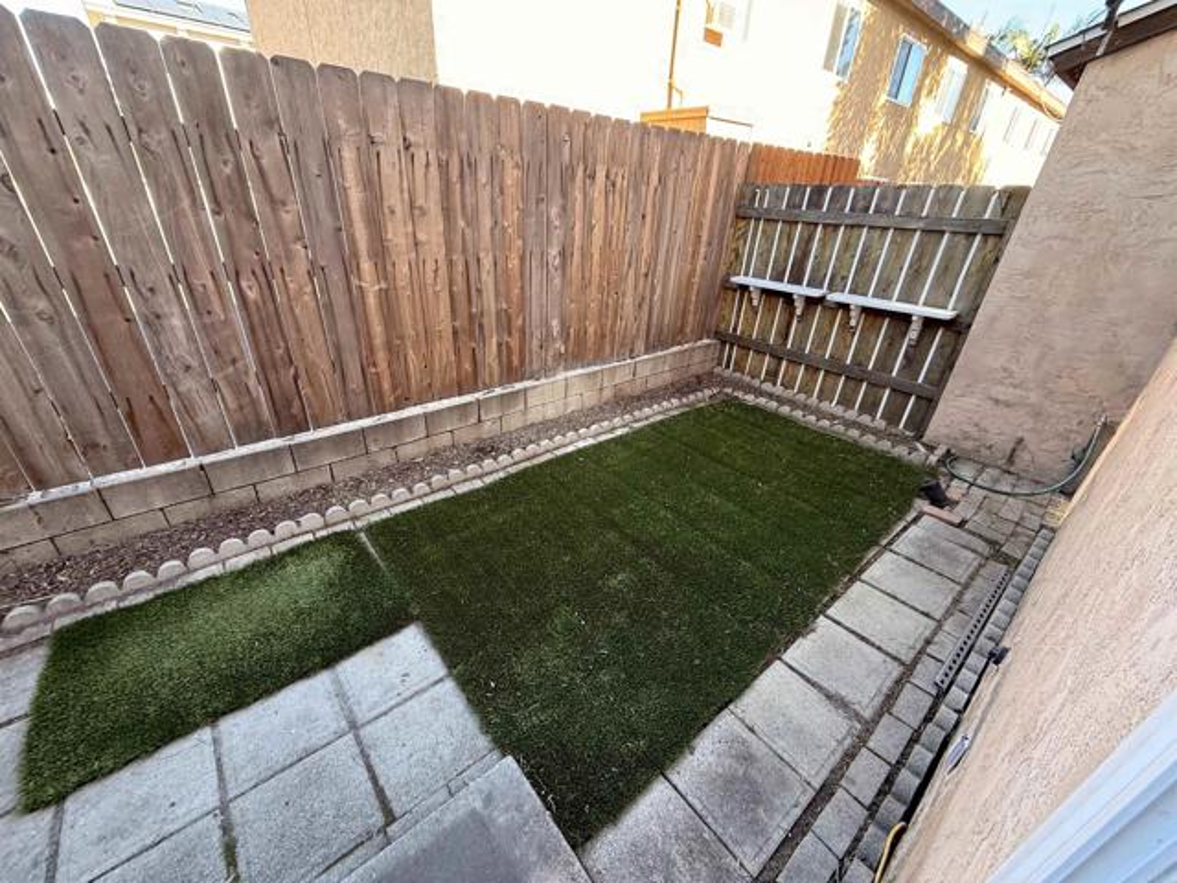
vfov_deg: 85.7
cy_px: 442
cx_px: 588
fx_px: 476
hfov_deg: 102.1
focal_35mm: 14
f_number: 2.2
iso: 100
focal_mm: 2.22
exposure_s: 1/99
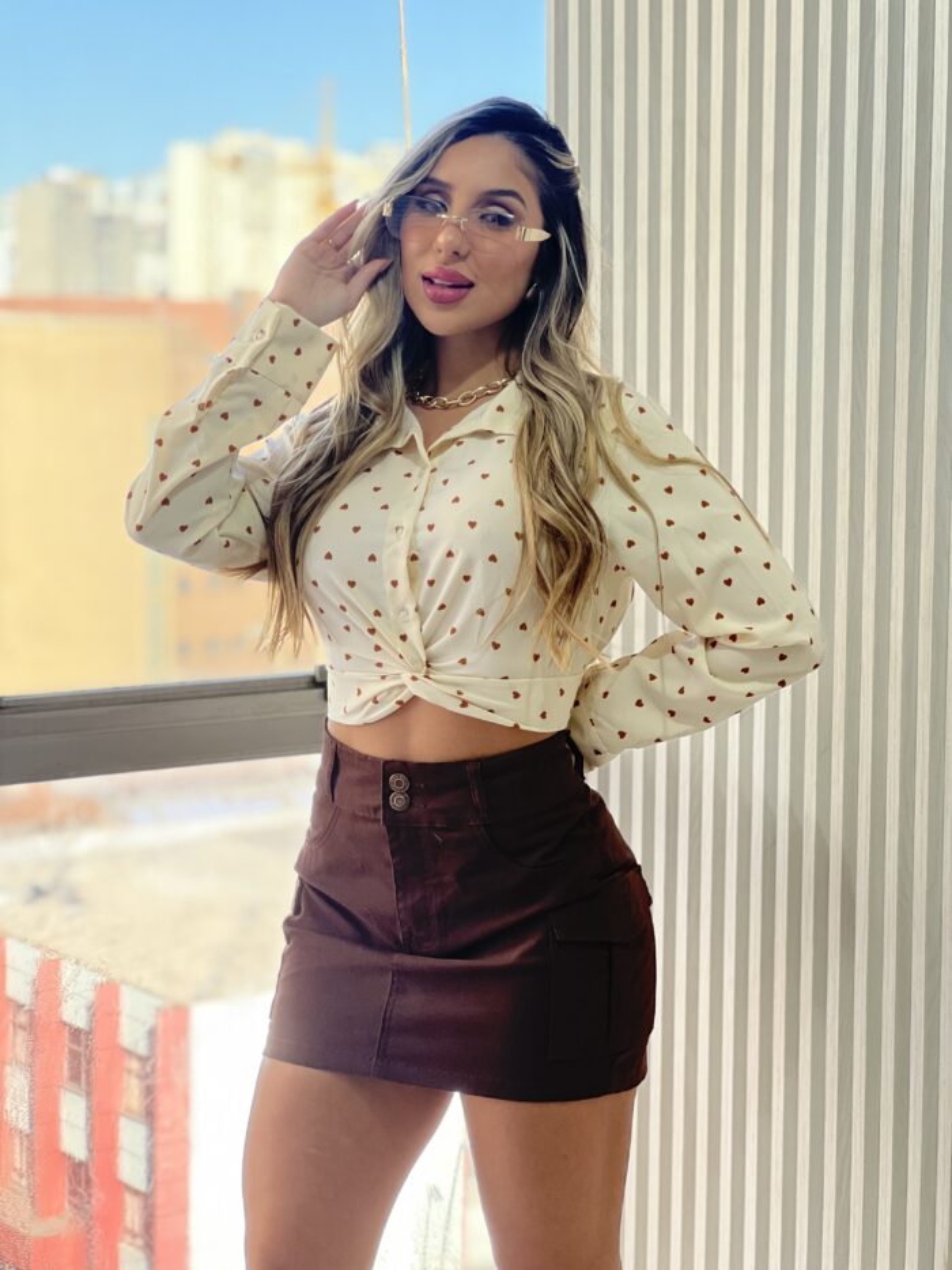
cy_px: 635
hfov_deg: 19.1
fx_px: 2823
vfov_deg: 25.3
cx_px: 476
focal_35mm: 77
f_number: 2.8
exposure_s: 1/120
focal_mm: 9
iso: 80
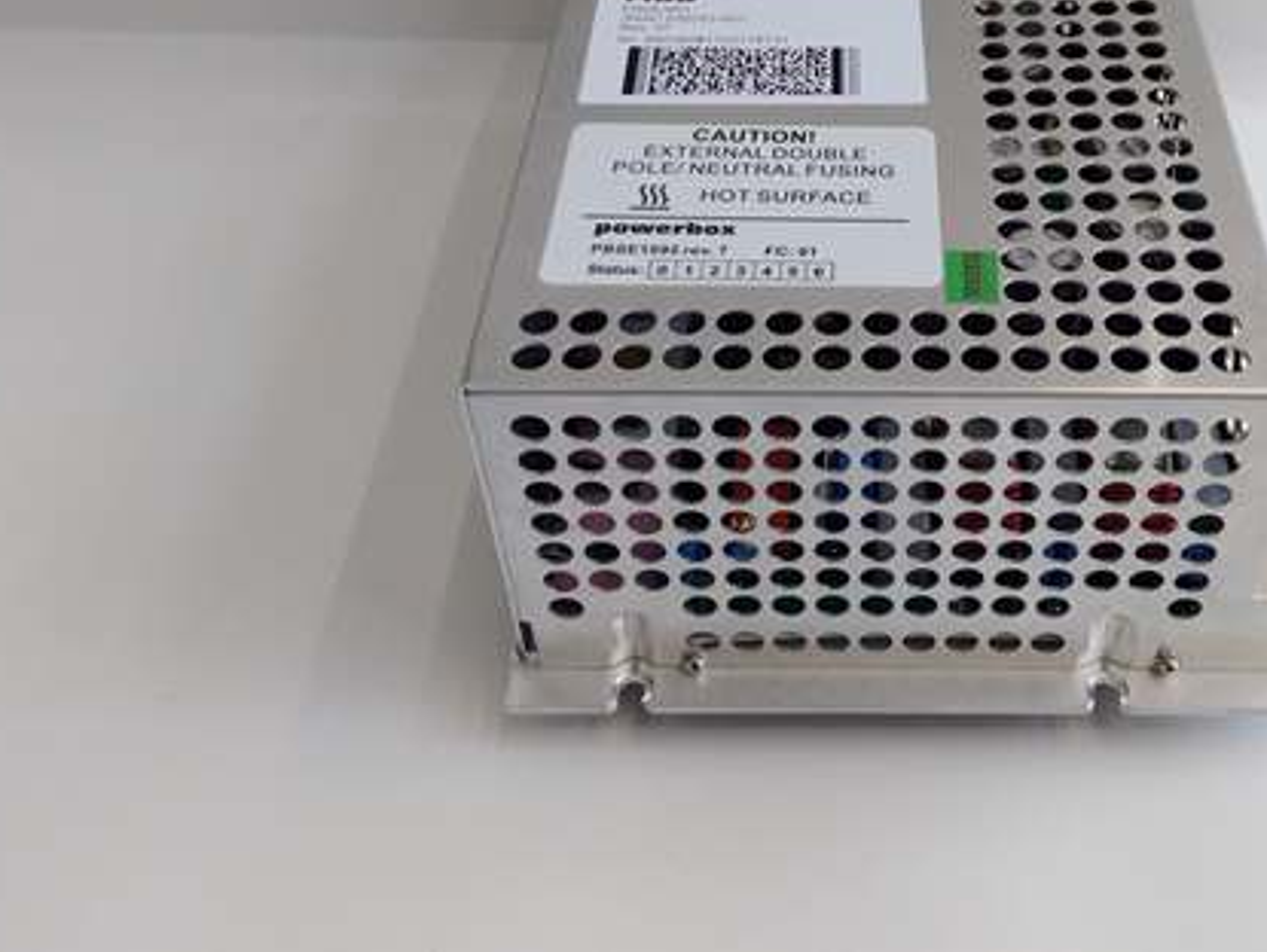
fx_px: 1429
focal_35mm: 39
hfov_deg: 46.8
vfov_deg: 36.2
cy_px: 269
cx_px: 873
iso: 162
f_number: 2
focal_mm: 3.79
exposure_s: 1/33
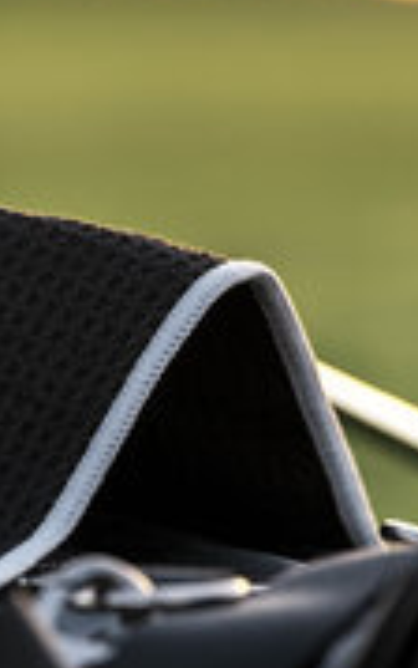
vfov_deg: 9.2
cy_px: 237
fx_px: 4152
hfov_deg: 5.7
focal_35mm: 228
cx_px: -157
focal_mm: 100
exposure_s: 1/250
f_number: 4
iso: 200
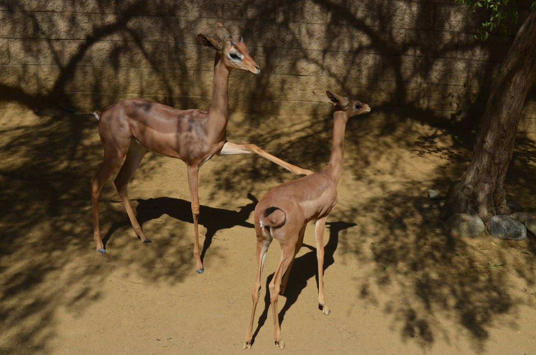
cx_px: 268
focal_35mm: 48
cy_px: 178
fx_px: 713
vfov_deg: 28.0
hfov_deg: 41.2
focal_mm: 32
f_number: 9
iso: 100
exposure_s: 1/320
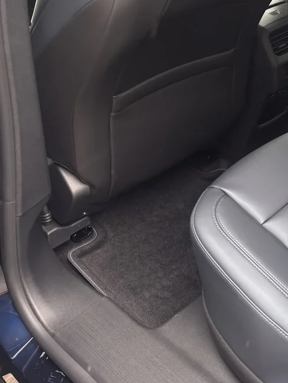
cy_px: 67
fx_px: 599
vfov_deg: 34.3
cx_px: 250
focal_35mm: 54
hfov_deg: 26.3
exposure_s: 1/121
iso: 100
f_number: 1.6
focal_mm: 5.96
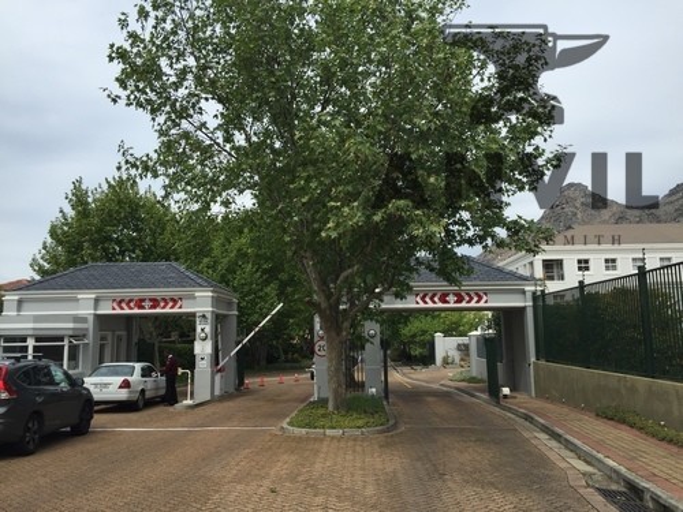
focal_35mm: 29
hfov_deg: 61.7
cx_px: 342
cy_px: 256
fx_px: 572
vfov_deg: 48.2
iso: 32
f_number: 2.2
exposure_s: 1/1980
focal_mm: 4.15
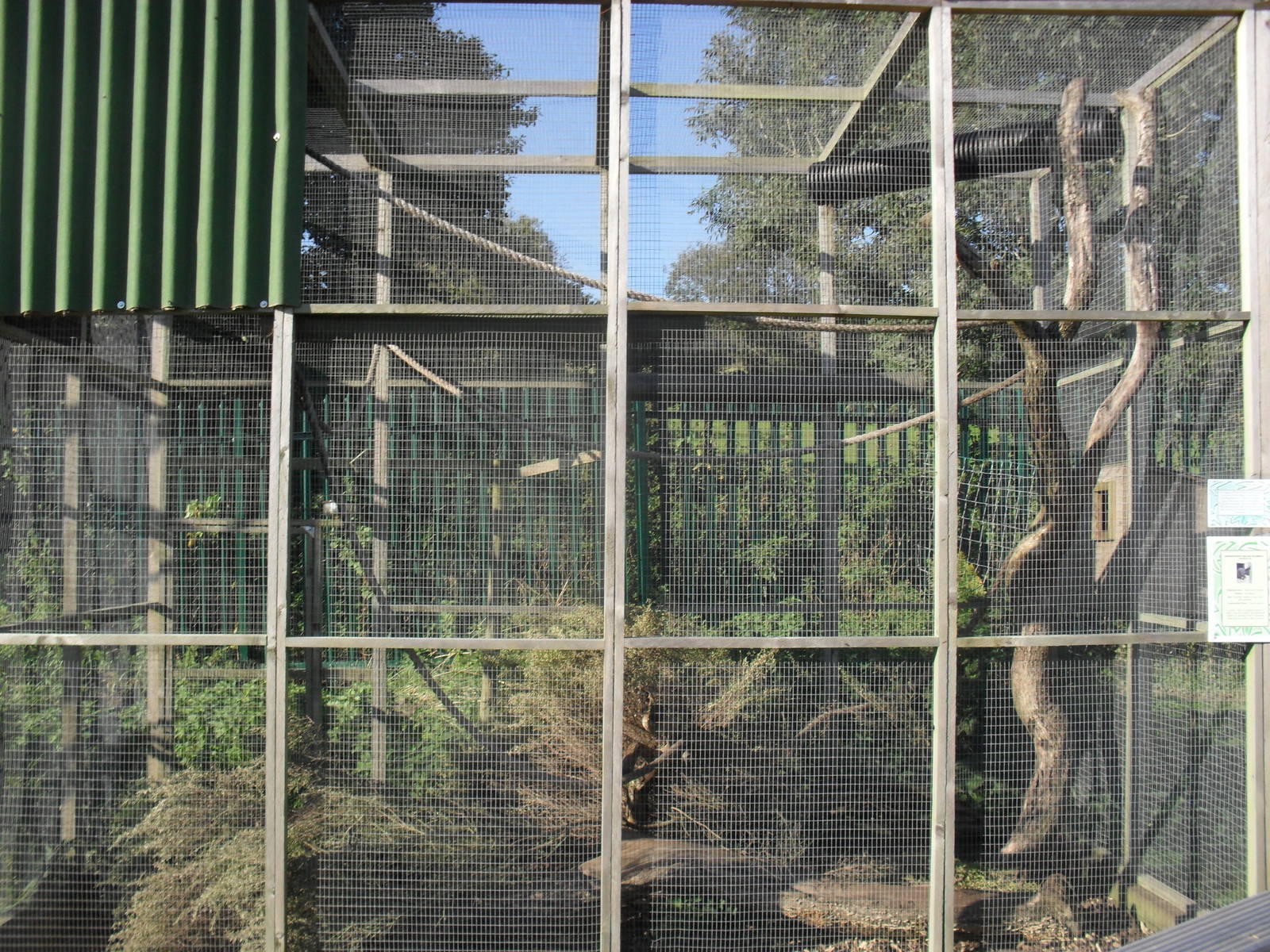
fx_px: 1284
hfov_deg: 52.6
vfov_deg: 40.7
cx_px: 635
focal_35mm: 35
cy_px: 476
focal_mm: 6.3
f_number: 8.4
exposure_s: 1/125
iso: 100
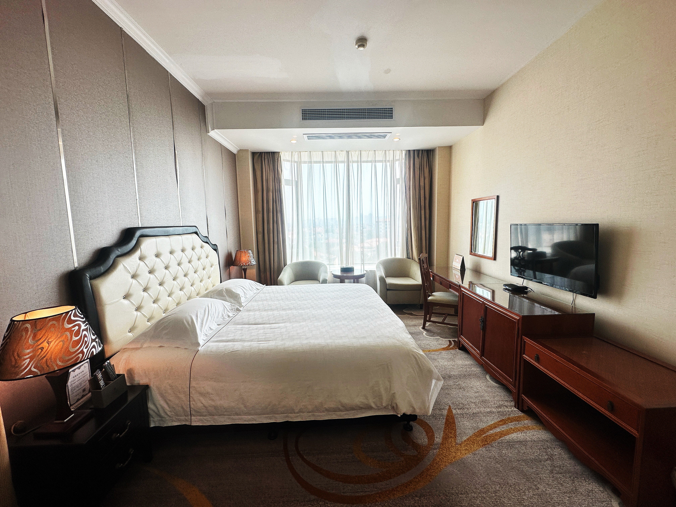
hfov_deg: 102.1
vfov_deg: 85.7
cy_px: 254
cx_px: 338
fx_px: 273
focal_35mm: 14
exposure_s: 1/102
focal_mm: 2.22
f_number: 2.2
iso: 40
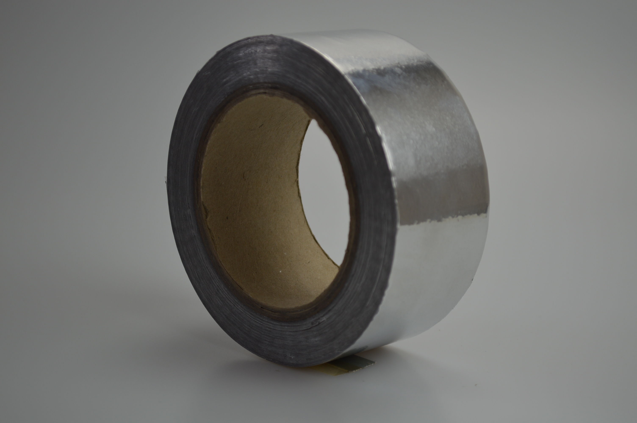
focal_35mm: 82
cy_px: 212
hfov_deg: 24.6
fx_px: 1458
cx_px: 318
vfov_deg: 16.5
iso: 100
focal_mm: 55
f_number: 5.6
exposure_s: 1/60
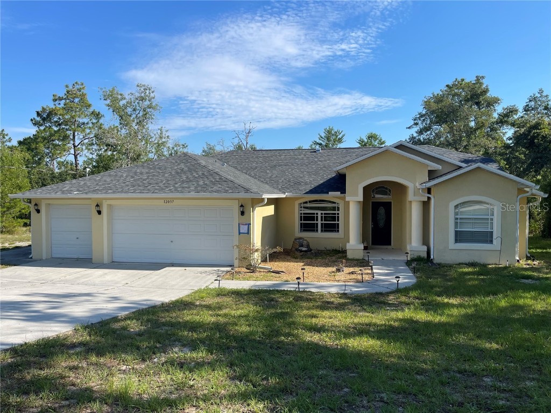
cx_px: 276
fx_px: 398
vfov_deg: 54.9
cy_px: 206
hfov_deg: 69.4
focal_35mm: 25
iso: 32
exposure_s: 1/3086
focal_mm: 5.1
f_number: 1.6
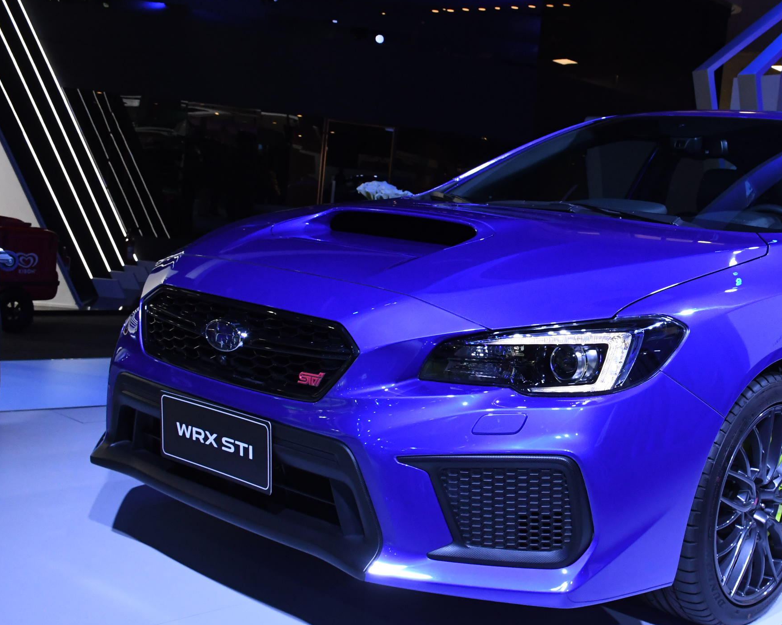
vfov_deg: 33.4
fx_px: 1041
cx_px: 616
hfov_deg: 39.7
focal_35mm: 45
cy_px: 325
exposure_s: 1/100
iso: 2000
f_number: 9
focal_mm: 20
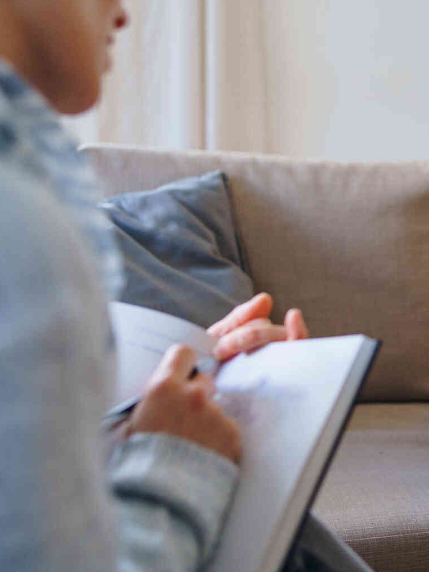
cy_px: 260
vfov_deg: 27.8
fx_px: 1157
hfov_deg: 20.4
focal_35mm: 70
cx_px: 417
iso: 2000
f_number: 2.5
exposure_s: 1/250
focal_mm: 35
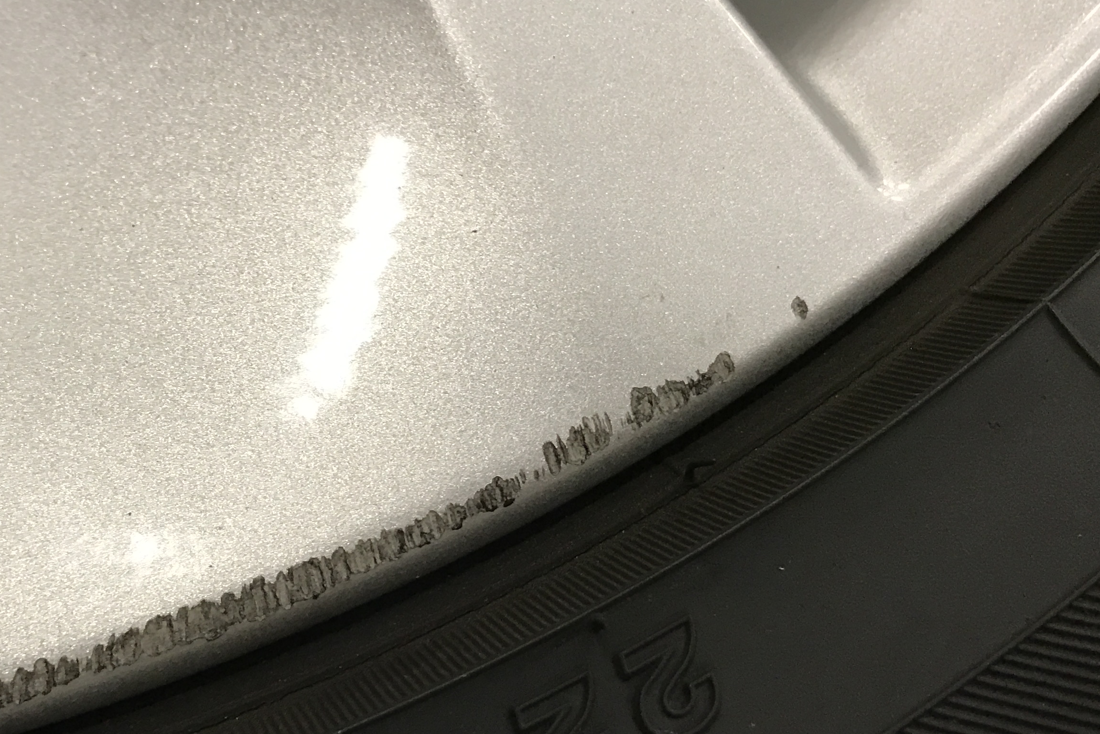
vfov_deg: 26.3
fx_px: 1558
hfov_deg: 38.4
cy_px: 491
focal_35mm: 51
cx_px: 356
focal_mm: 3.99
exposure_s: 1/15
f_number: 1.8
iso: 50
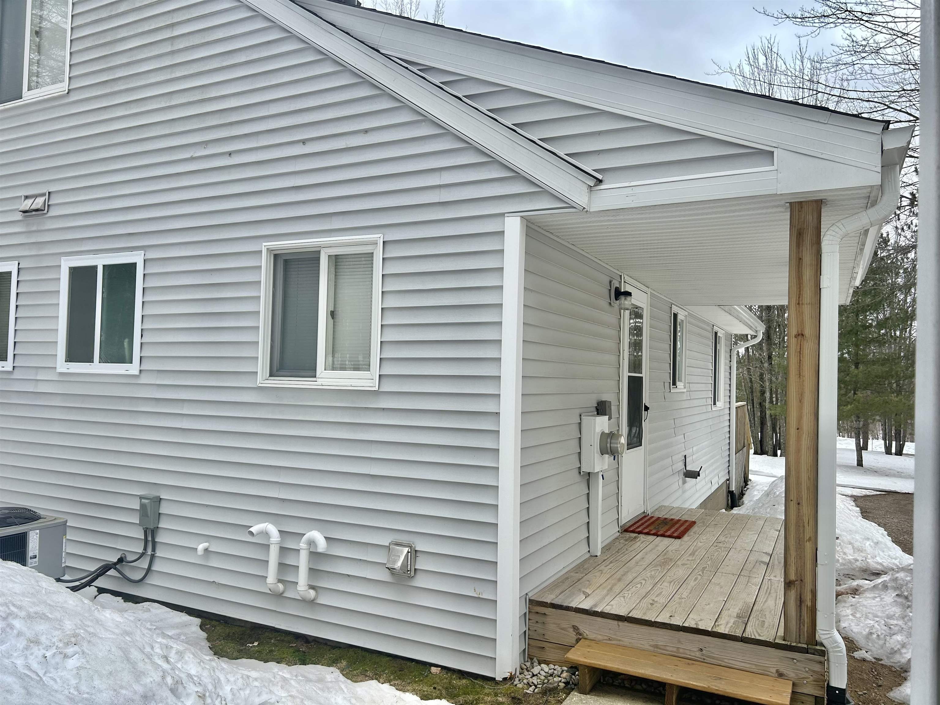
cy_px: 352
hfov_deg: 67.3
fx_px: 706
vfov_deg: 53.1
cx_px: 470
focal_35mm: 26
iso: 50
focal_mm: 5.7
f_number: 1.5
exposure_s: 1/3704
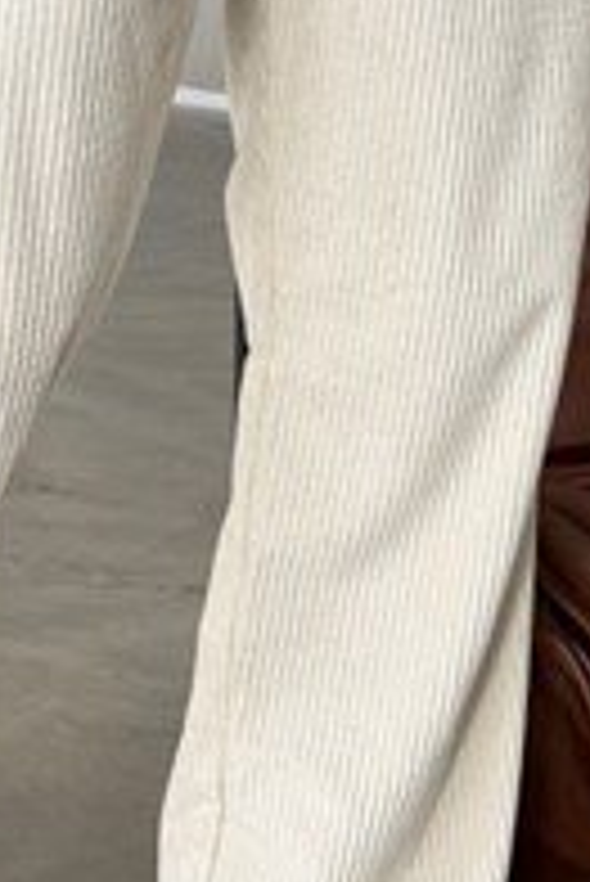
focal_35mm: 102
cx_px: 140
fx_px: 2503
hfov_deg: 13.4
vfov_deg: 19.8
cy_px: 180
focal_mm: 6.76
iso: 64
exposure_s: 1/232
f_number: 1.78
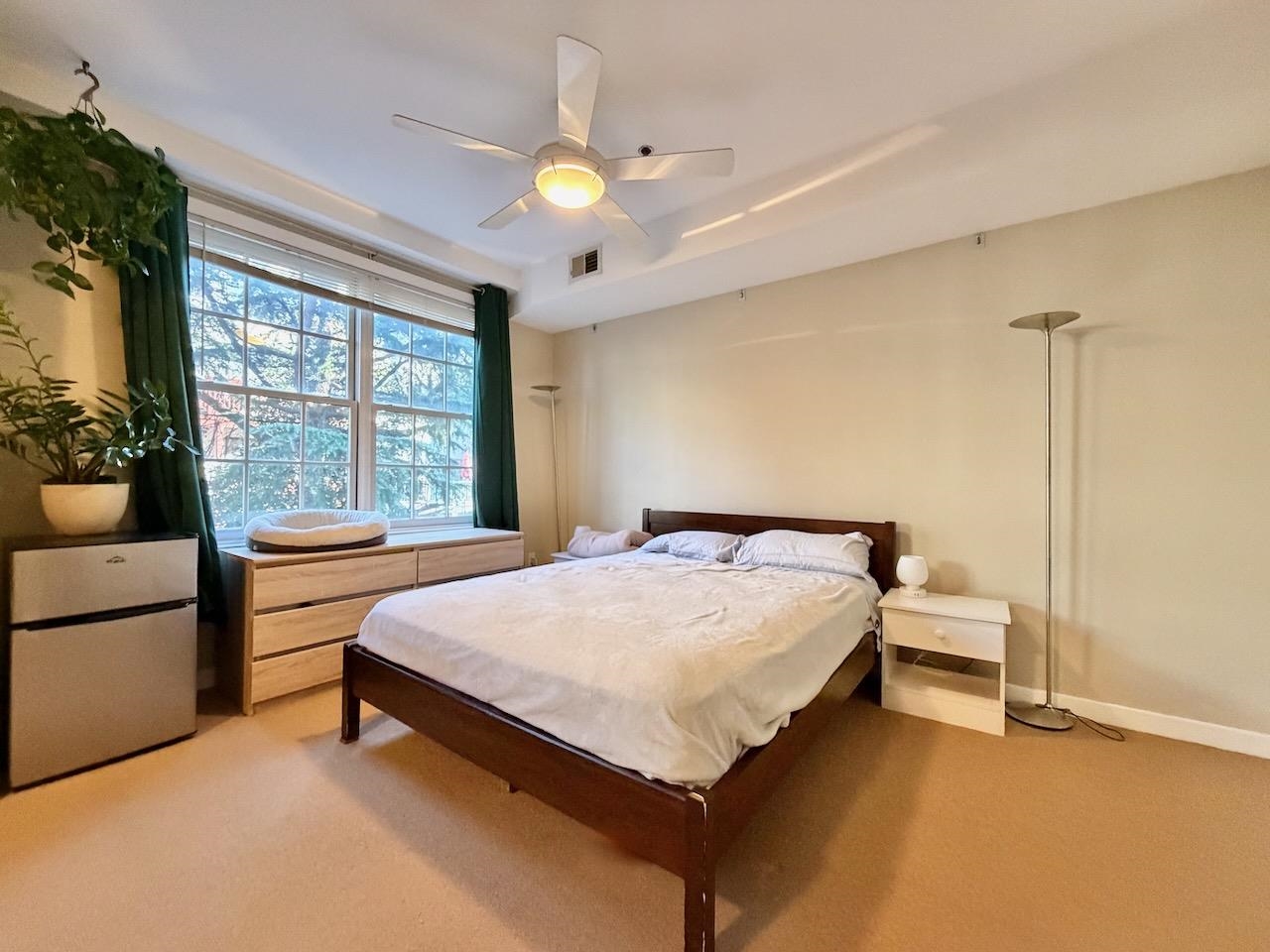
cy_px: 476
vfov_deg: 85.7
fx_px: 514
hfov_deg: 102.1
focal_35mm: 14
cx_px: 635
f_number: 2.2
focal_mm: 2.22
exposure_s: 1/60
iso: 500
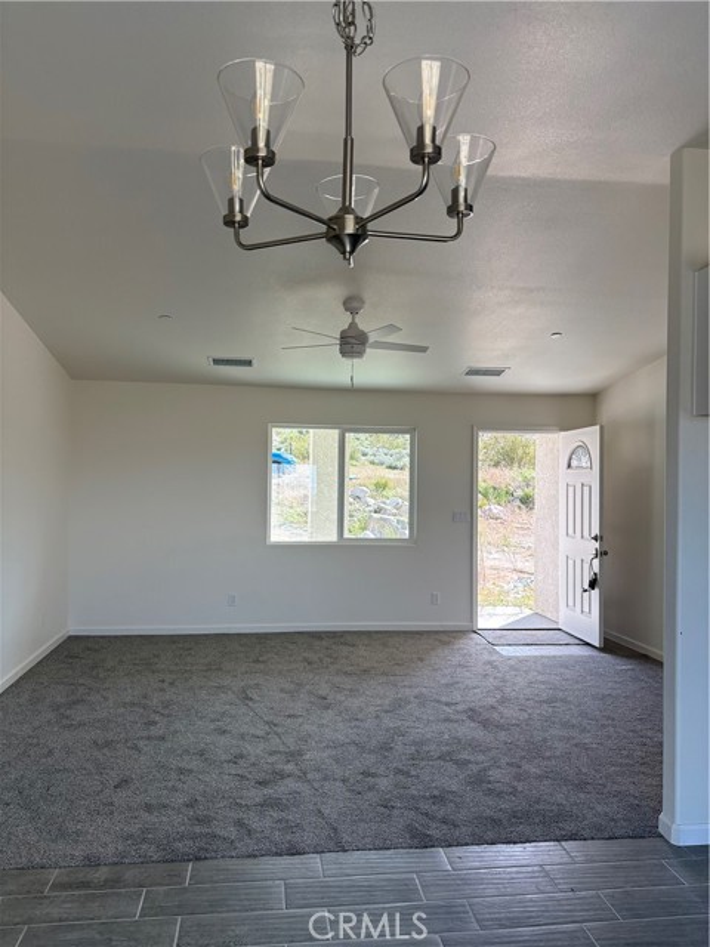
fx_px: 711
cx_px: 355
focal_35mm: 26
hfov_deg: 53.1
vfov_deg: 67.3
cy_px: 474
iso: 64
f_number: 1.6
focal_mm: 5.96
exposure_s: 1/407
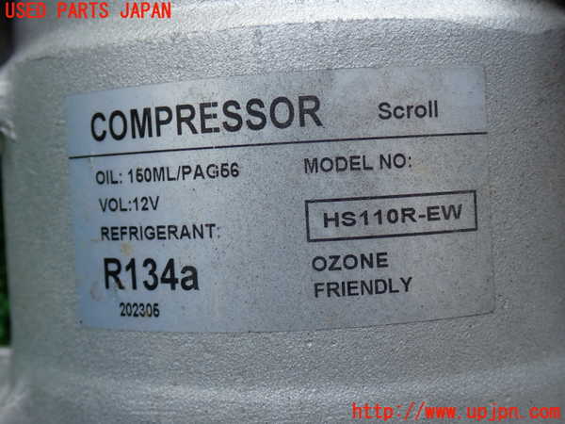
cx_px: 282
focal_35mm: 47
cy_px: 212
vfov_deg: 30.9
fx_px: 767
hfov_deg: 40.4
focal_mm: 8.4
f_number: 3.1
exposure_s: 1/80
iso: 200
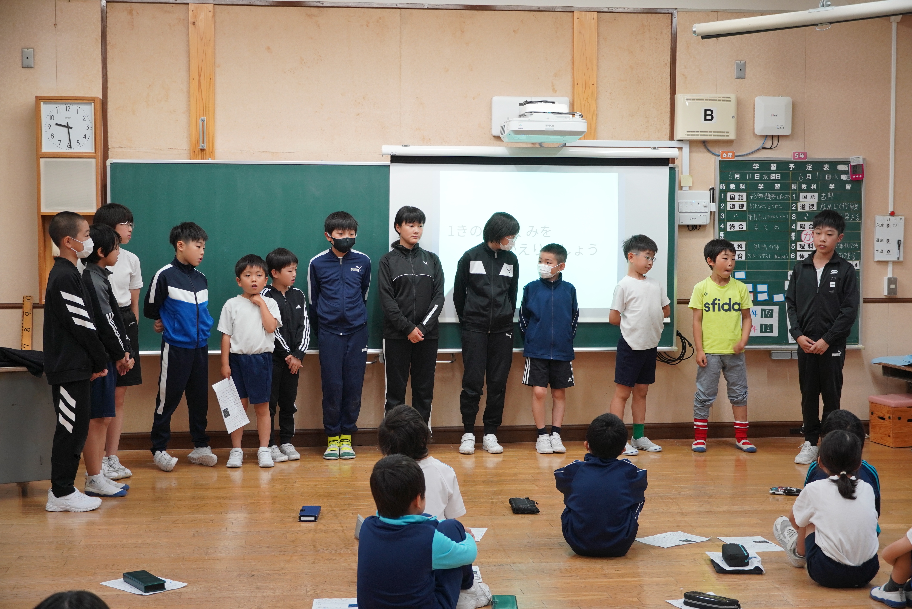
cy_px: 304
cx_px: 456
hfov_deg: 35.9
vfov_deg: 24.4
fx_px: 1407
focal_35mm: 56
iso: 500
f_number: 4.5
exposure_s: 1/60
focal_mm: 37
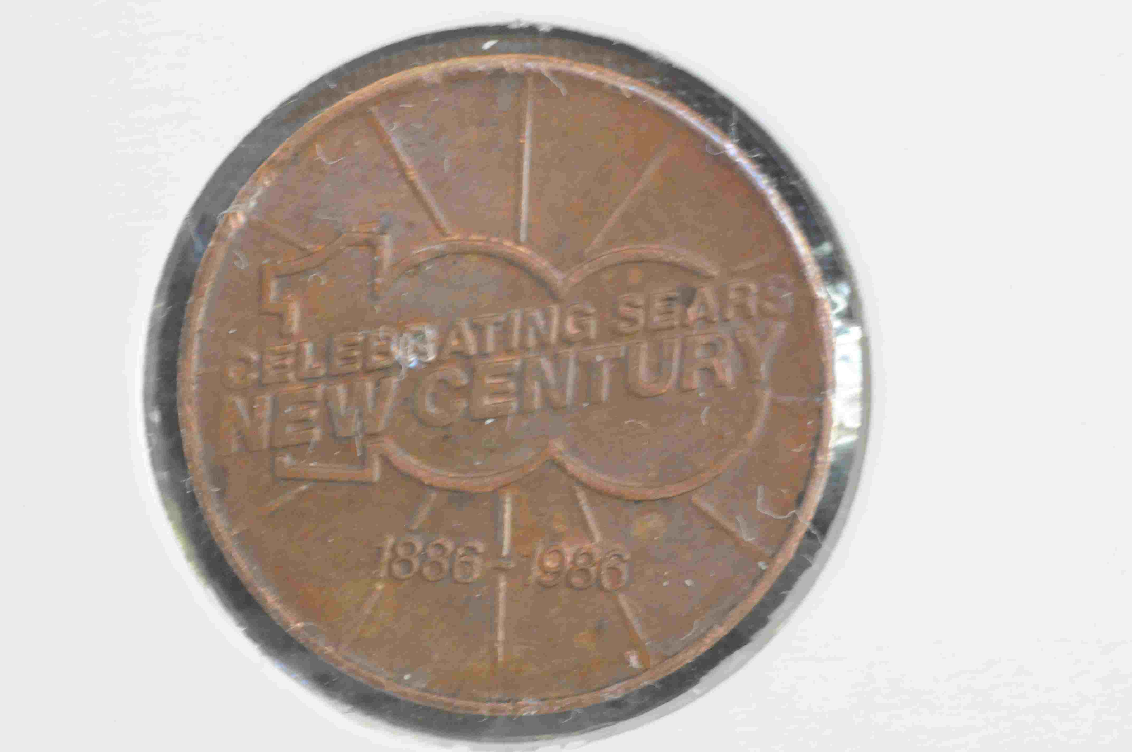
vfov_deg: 13.0
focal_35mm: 105
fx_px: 3298
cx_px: 566
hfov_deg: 19.5
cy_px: 376
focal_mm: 70
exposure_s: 1/10
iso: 3200
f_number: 22
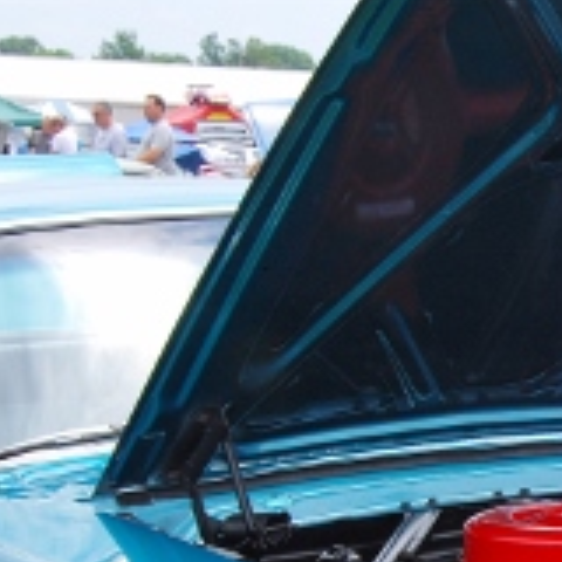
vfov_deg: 14.6
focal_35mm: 118
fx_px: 2162
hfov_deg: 14.4
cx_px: 632
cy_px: 562
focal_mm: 23
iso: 200
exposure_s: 1/320
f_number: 9
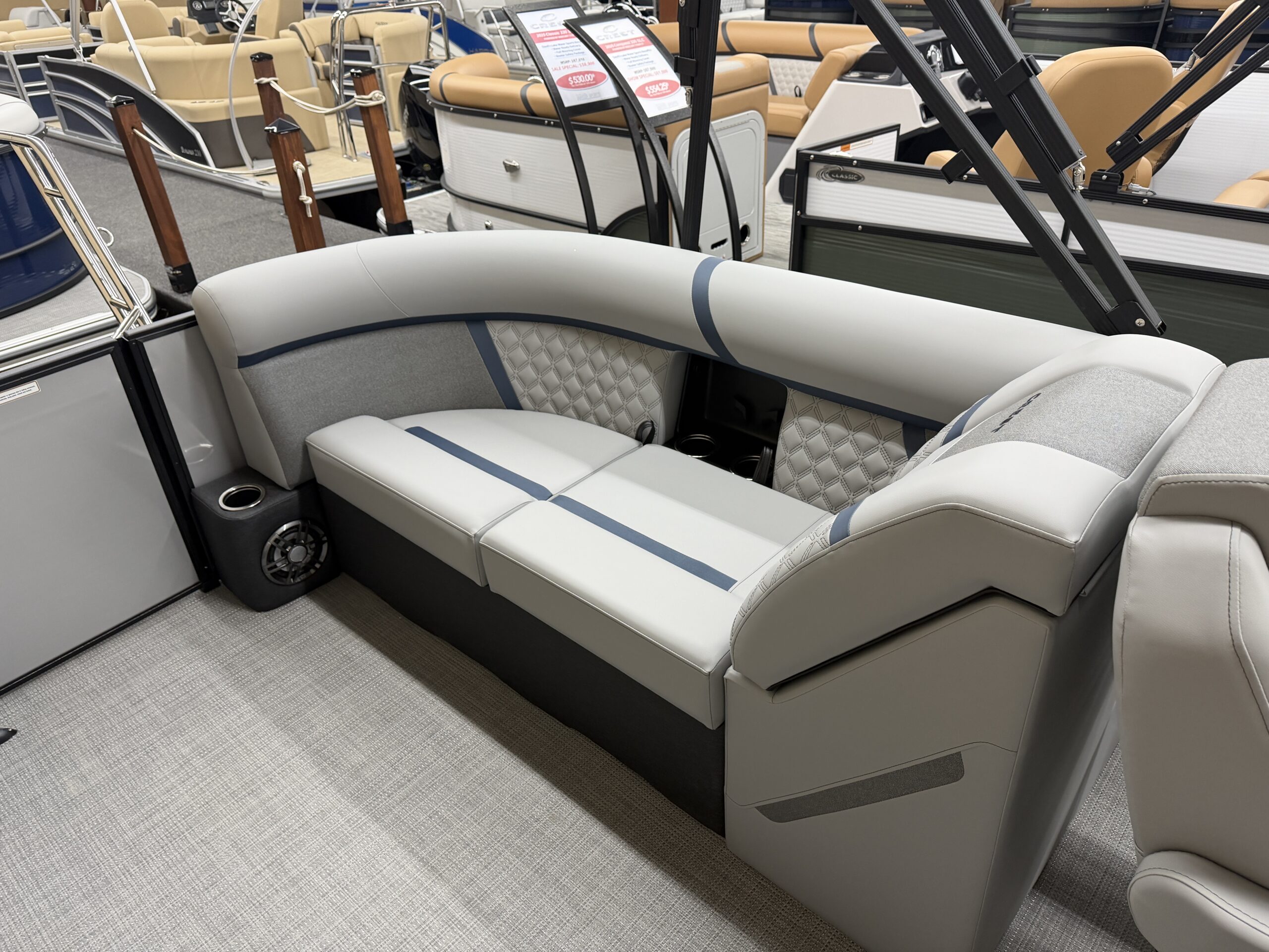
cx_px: 634
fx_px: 880
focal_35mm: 24
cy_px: 476
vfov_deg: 56.8
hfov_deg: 71.6
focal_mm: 6.76
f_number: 1.78
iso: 160
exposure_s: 1/60
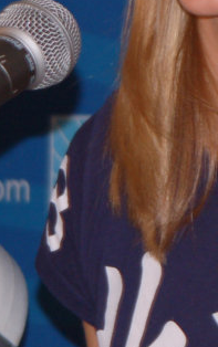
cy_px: 82
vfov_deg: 3.7
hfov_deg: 2.3
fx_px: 5423
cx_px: 351
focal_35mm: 572
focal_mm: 92
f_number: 5.3
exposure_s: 1/60
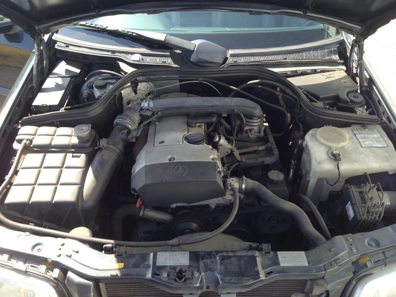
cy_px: 148
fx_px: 378
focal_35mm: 33
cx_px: 198
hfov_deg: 55.4
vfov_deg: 42.9
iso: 50
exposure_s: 1/226
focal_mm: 4.12
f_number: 2.4
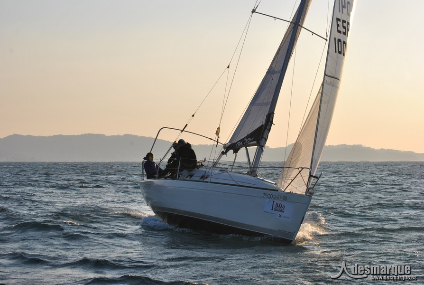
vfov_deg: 16.6
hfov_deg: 24.6
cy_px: 142
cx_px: 212
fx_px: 974
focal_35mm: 82
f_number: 8
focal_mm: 55
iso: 100
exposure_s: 1/250
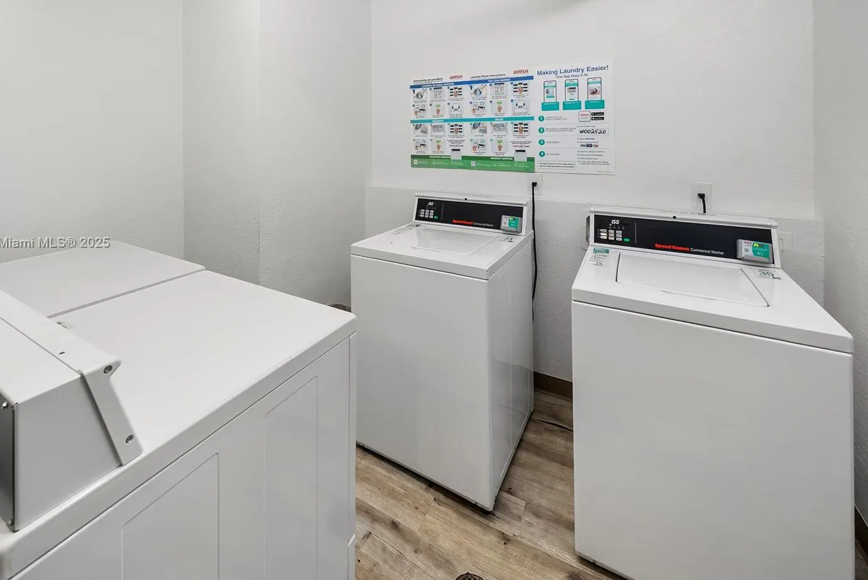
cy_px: 243
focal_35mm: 14
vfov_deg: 80.6
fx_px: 338
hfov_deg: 104.2
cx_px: 413
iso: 400
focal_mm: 12
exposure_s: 1/13
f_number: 6.3
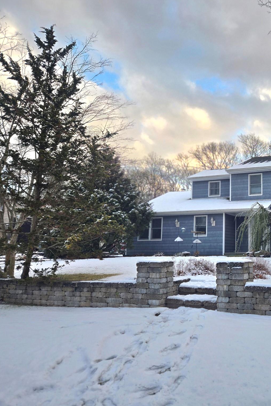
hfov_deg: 38.6
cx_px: 239
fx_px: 361
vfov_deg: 58.7
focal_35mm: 32
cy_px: 203
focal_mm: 5.4
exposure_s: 1/400
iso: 25
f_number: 1.8
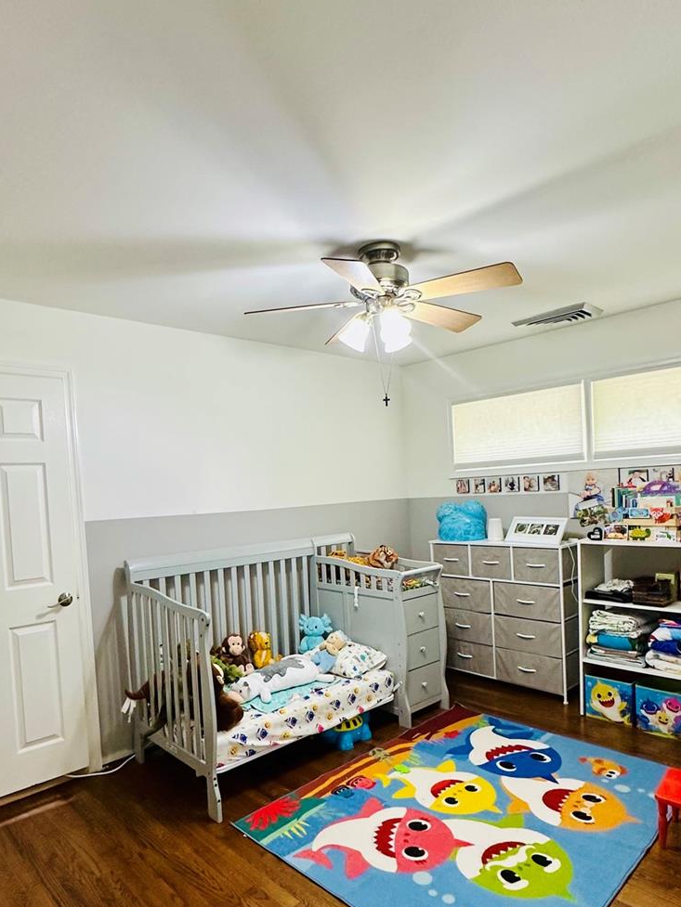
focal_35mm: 22
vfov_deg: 76.0
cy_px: 512
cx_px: 295
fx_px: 577
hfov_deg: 60.9
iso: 320
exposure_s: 1/120
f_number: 2.2
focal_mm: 2.22
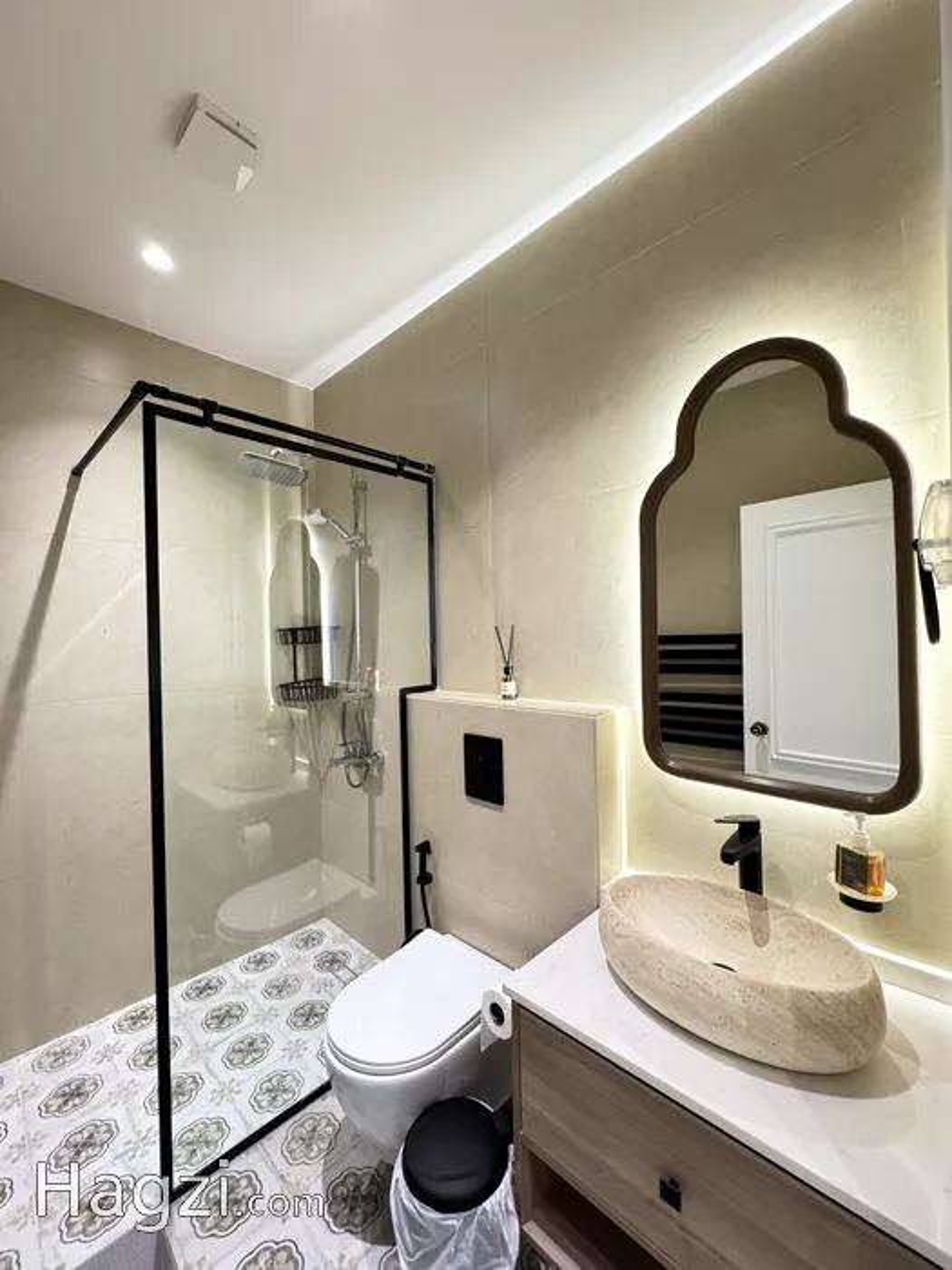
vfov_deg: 102.1
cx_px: 476
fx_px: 513
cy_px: 635
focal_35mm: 14
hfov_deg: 85.7
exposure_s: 1/50
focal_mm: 2.22
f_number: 2.2
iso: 320
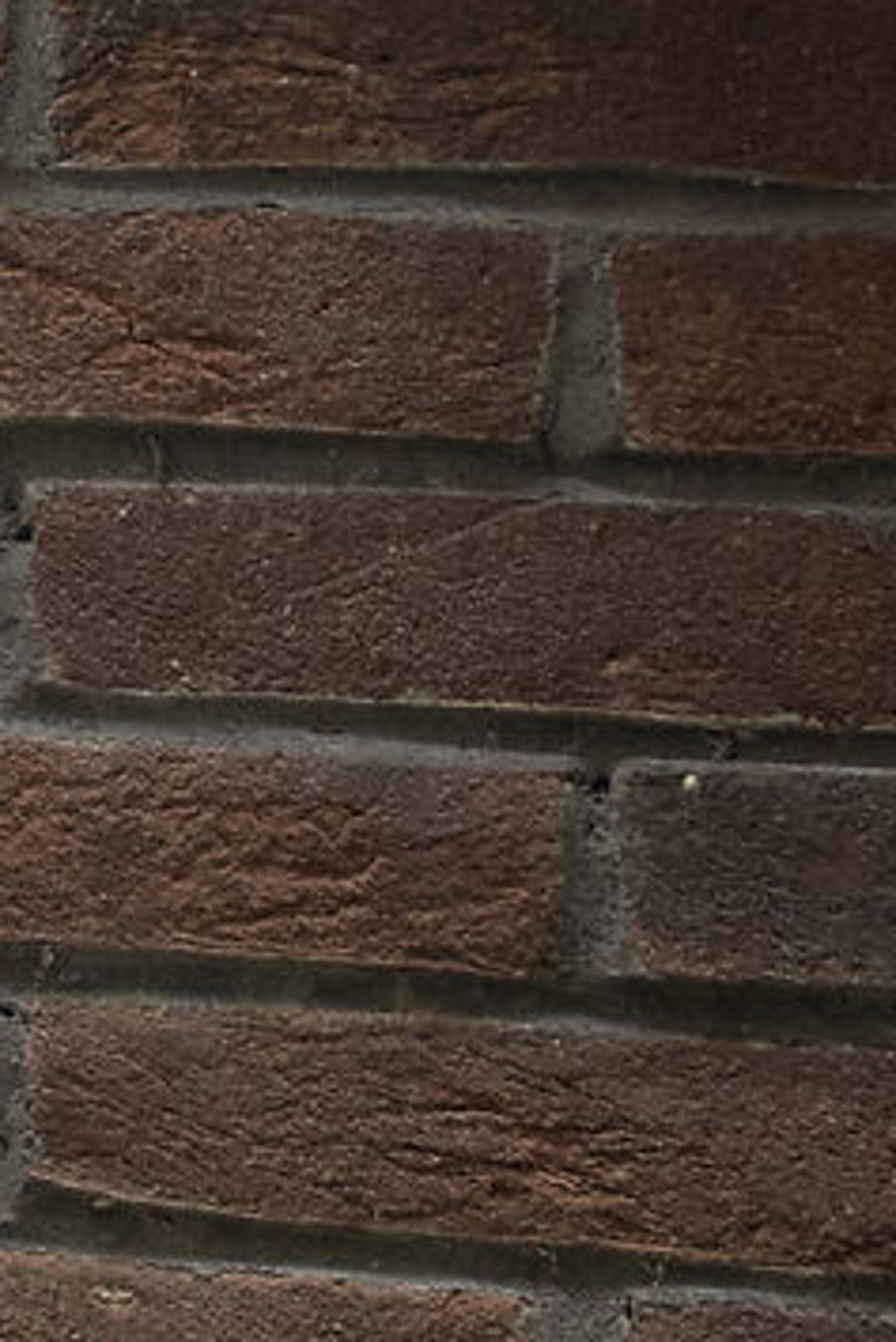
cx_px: -3070
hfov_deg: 5.0
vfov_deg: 8.6
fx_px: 8913
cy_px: 147
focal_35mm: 239
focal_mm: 17
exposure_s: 1/160
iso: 200
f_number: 1.2
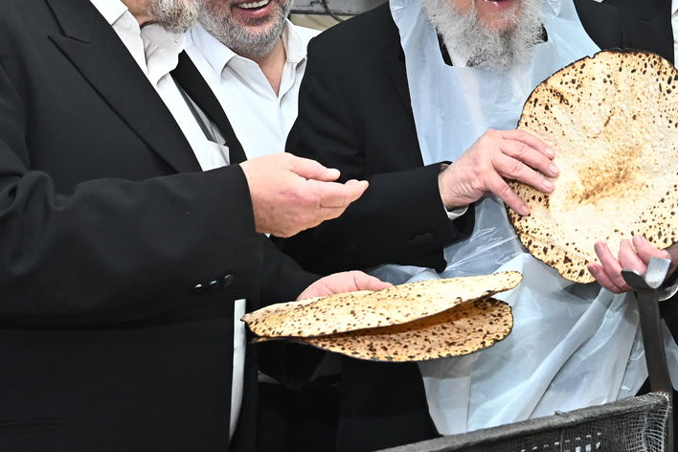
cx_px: 508
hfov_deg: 24.2
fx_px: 1563
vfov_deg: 16.4
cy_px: 103
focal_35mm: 83
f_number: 7.1
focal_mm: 42
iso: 2500
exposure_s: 1/160
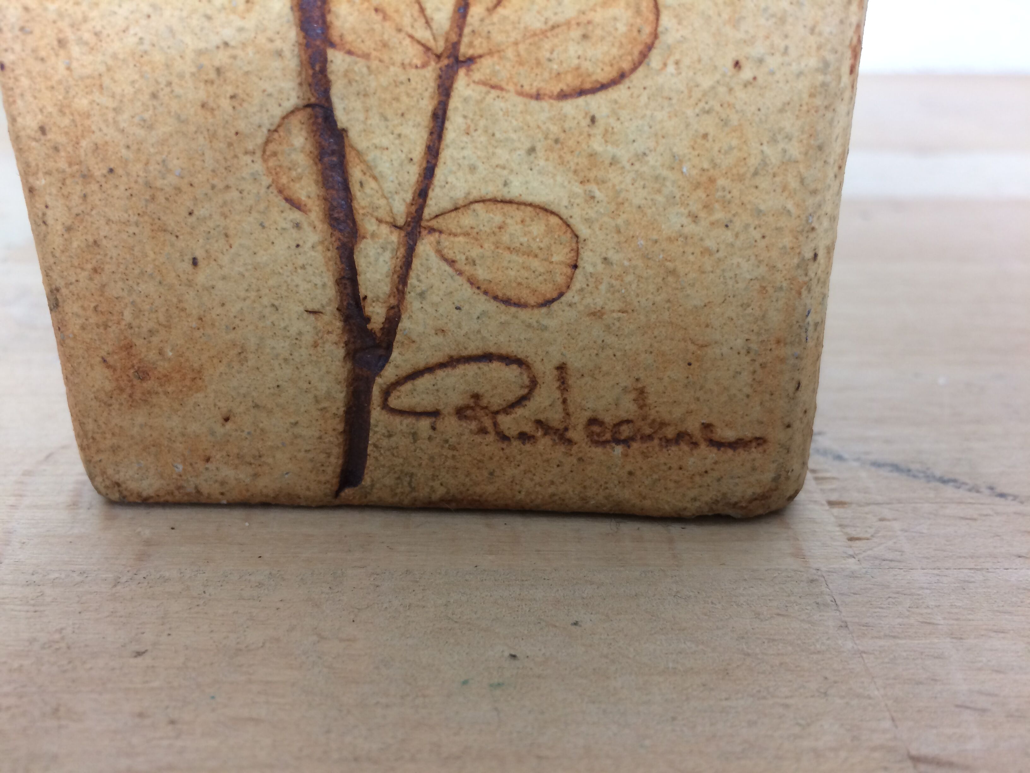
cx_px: 515
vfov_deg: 48.2
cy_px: 386
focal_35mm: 29
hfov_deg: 61.7
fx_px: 863
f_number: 2.2
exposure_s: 1/33
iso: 100
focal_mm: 4.15
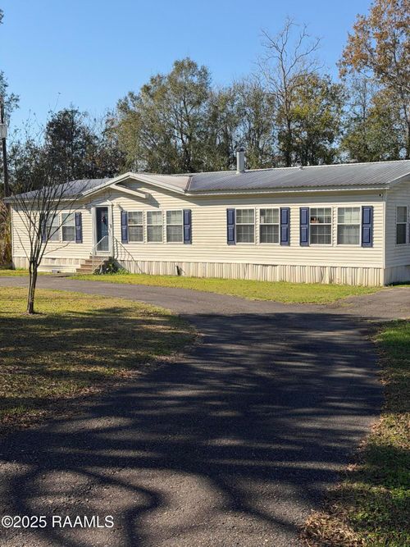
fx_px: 758
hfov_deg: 30.3
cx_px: 205
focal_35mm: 48
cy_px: 274
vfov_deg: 39.7
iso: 64
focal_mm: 6.76
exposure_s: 1/3891
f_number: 1.78
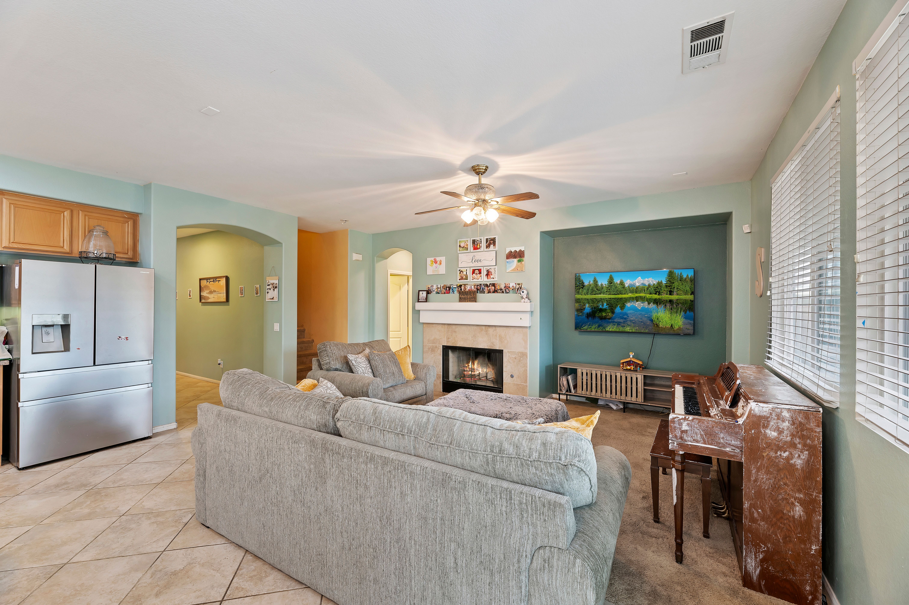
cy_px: 302
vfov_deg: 81.1
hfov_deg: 104.3
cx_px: 454
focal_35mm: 14
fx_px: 353
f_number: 10
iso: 500
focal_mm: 14
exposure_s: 1/1.67
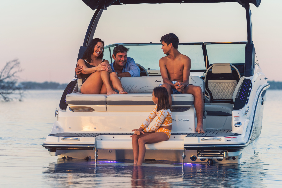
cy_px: 94
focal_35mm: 155
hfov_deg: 13.2
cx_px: 141
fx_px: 1214
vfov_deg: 8.9
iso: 200
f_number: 4.5
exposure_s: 1/500
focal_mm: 155
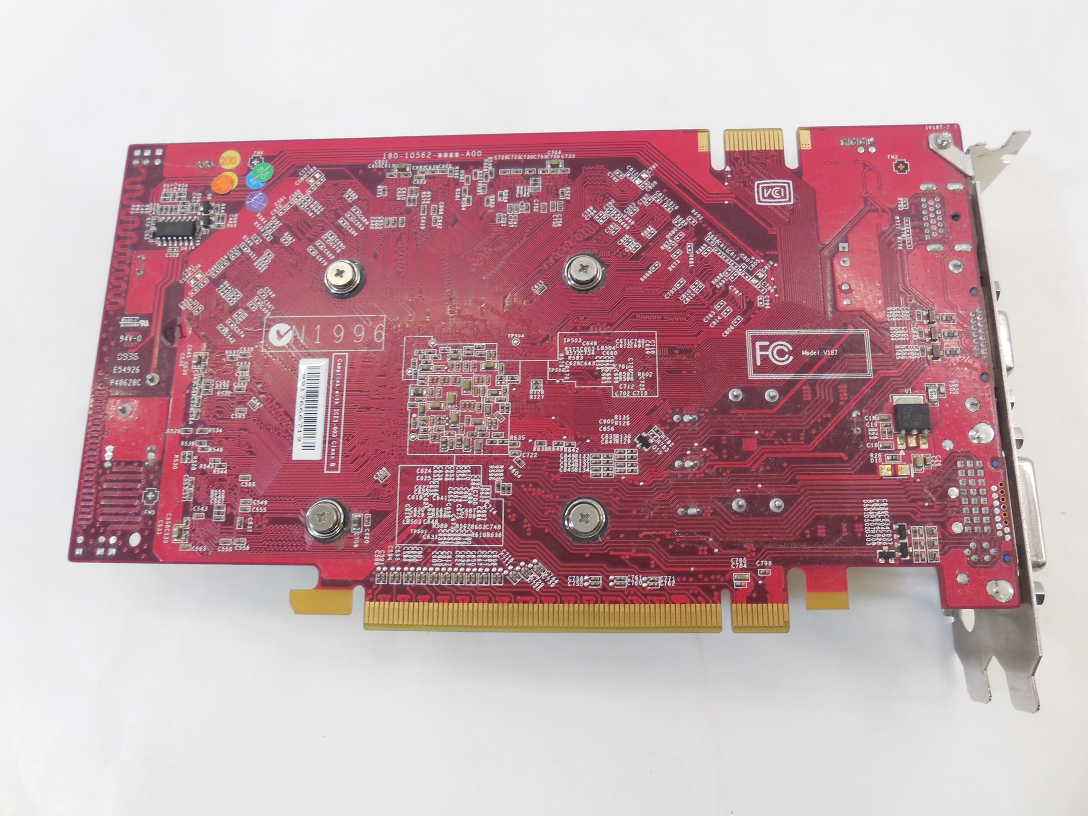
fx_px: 817
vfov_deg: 53.1
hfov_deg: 67.3
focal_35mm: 26
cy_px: 408
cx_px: 544
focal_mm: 4.6
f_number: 3.5
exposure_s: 1/30
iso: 140
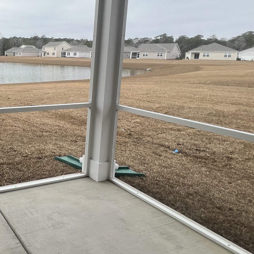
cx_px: -14
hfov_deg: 45.6
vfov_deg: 56.2
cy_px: 87
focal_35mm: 28
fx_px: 232
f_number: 1.8
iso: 32
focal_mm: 1.57
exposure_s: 1/416
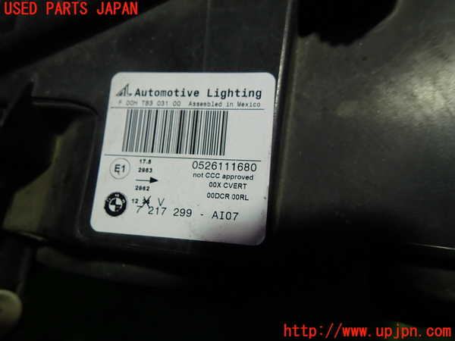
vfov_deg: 54.9
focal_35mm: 25
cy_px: 170
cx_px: 228
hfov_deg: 69.4
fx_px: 329
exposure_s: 1/60
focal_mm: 4.5
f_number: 2
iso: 125
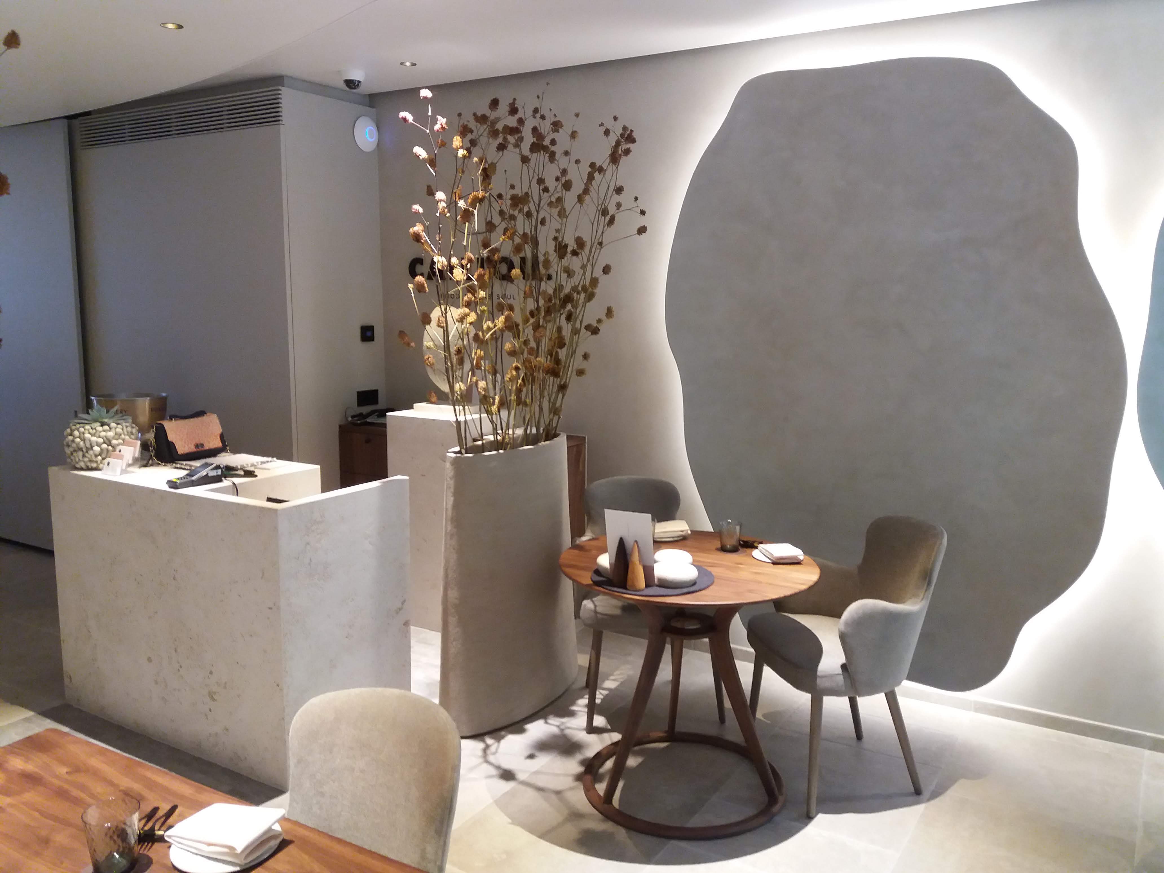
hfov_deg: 63.4
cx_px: 582
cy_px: 436
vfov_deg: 49.7
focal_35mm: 28
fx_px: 942
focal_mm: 3.7
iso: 200
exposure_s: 1/17
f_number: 1.9
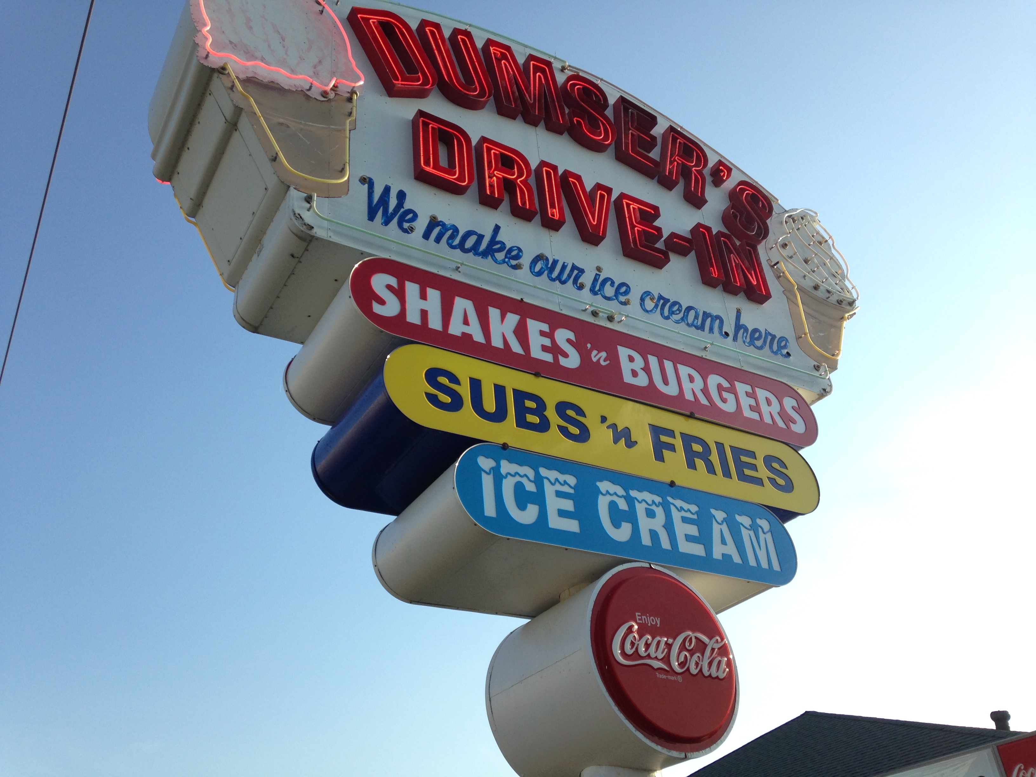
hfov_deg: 55.4
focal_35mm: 33
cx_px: 518
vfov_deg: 42.9
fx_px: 988
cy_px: 388
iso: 50
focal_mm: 4.12
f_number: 2.4
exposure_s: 1/847
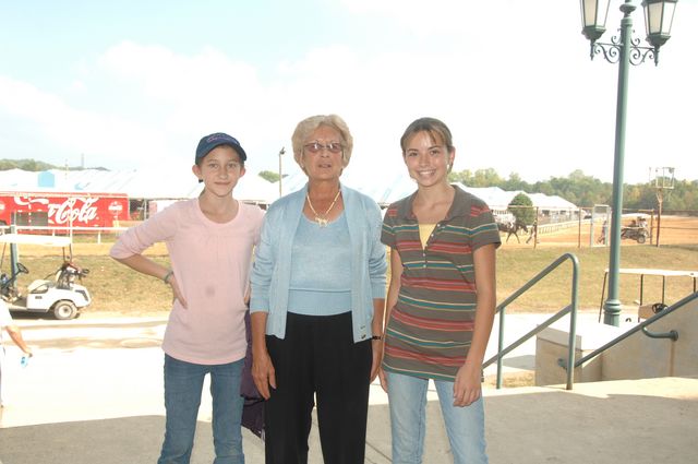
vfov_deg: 34.1
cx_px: 349
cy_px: 232
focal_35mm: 39
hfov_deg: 49.6
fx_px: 755
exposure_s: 1/200
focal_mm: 26
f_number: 6.7
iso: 200
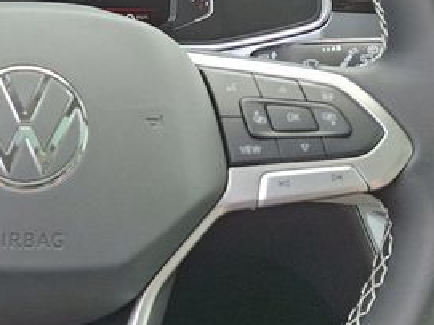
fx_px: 739
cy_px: 59
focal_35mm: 59
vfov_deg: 24.4
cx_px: -14
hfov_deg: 30.1
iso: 25
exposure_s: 1/120
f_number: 1.8
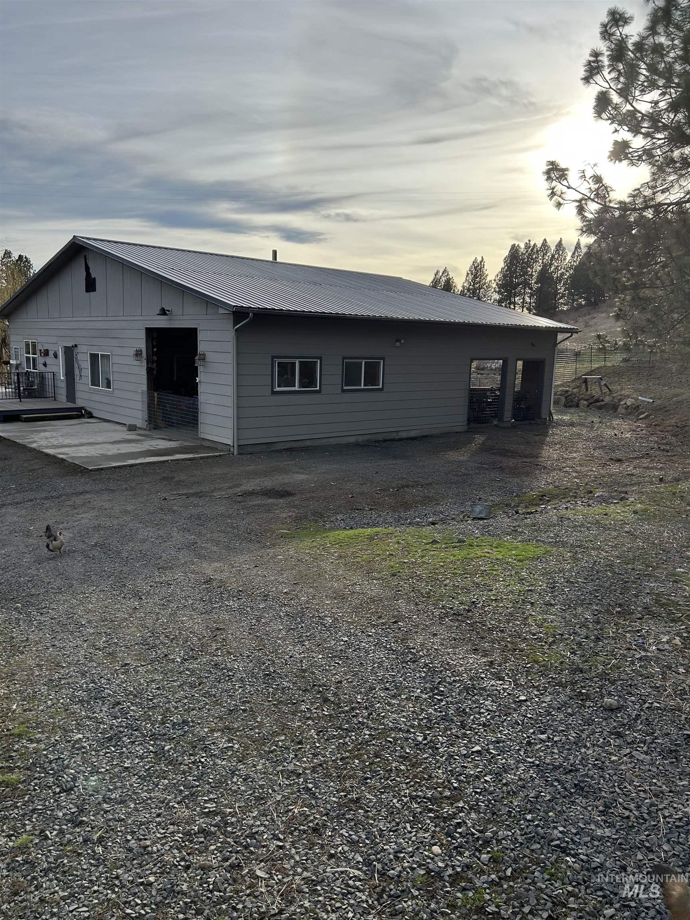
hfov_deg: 53.1
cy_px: 460
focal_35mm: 26
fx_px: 691
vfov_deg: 67.3
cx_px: 345
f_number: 1.5
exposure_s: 1/3571
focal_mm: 5.7
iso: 50
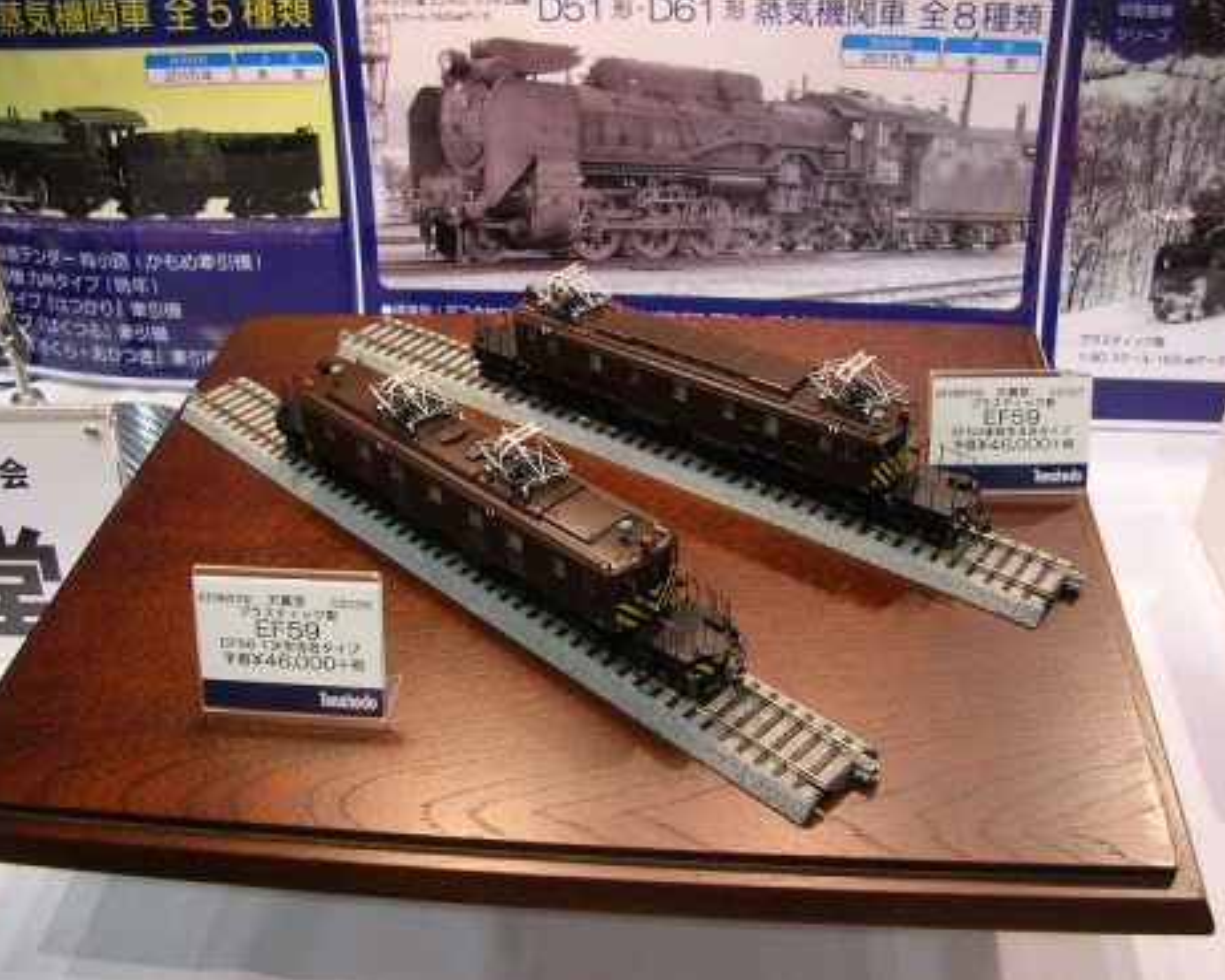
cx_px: 638
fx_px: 1342
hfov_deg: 49.1
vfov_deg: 40.1
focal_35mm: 37
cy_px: 491
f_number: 2.8
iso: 50
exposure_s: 1/11.5
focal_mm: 5.8
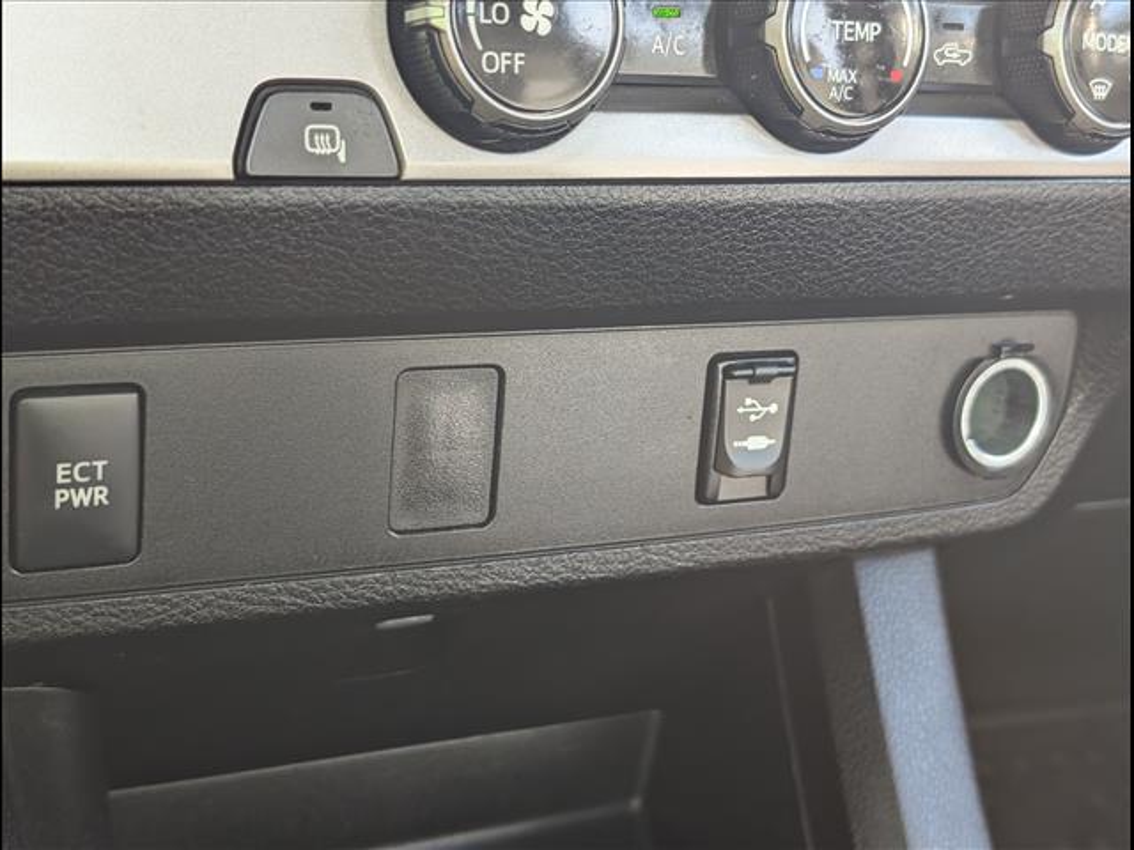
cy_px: 425
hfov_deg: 38.9
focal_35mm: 49
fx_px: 1605
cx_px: 567
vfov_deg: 29.7
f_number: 1.68
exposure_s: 1/88.5
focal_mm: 6.9
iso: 148
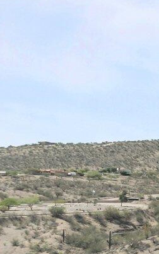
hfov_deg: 8.7
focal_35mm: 91
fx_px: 631
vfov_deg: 22.6
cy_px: 184
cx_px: 591
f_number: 8
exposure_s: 1/60
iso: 400
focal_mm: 17.6
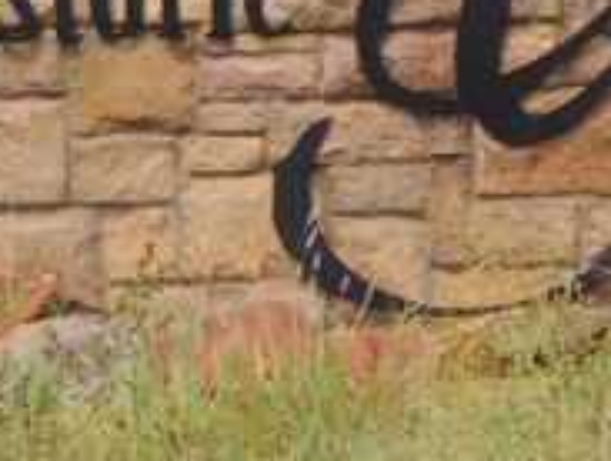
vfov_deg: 1.9
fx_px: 13883
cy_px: -73
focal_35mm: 785
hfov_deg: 2.5
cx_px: 778
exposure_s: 1/320
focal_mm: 40.1
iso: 100
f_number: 4.6
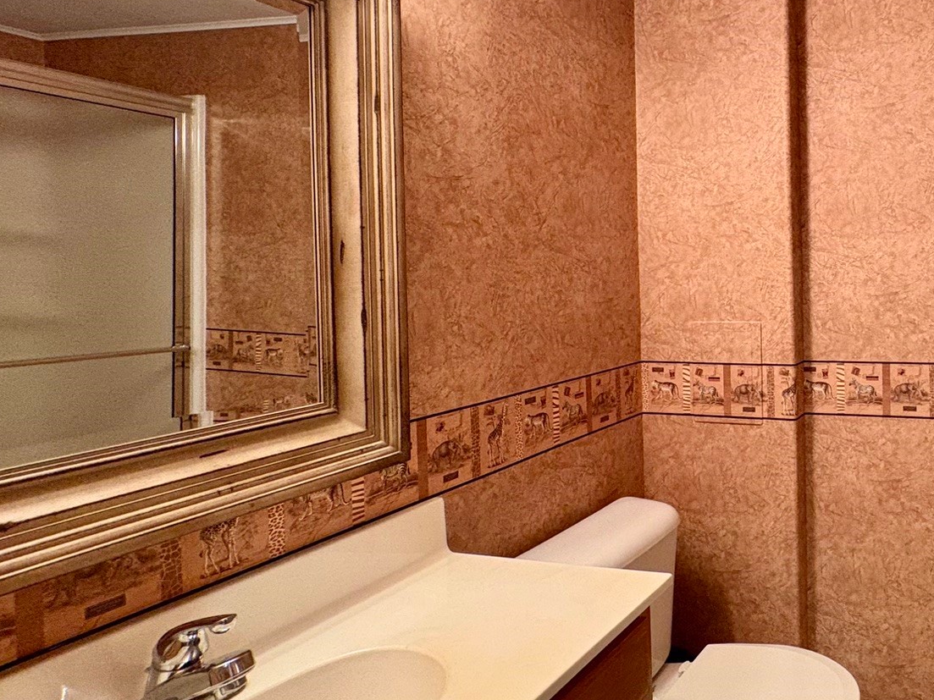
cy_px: 286
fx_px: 701
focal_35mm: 26
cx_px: 833
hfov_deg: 58.1
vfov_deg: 52.8
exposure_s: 1/60
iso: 500
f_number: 2.2
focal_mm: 2.22
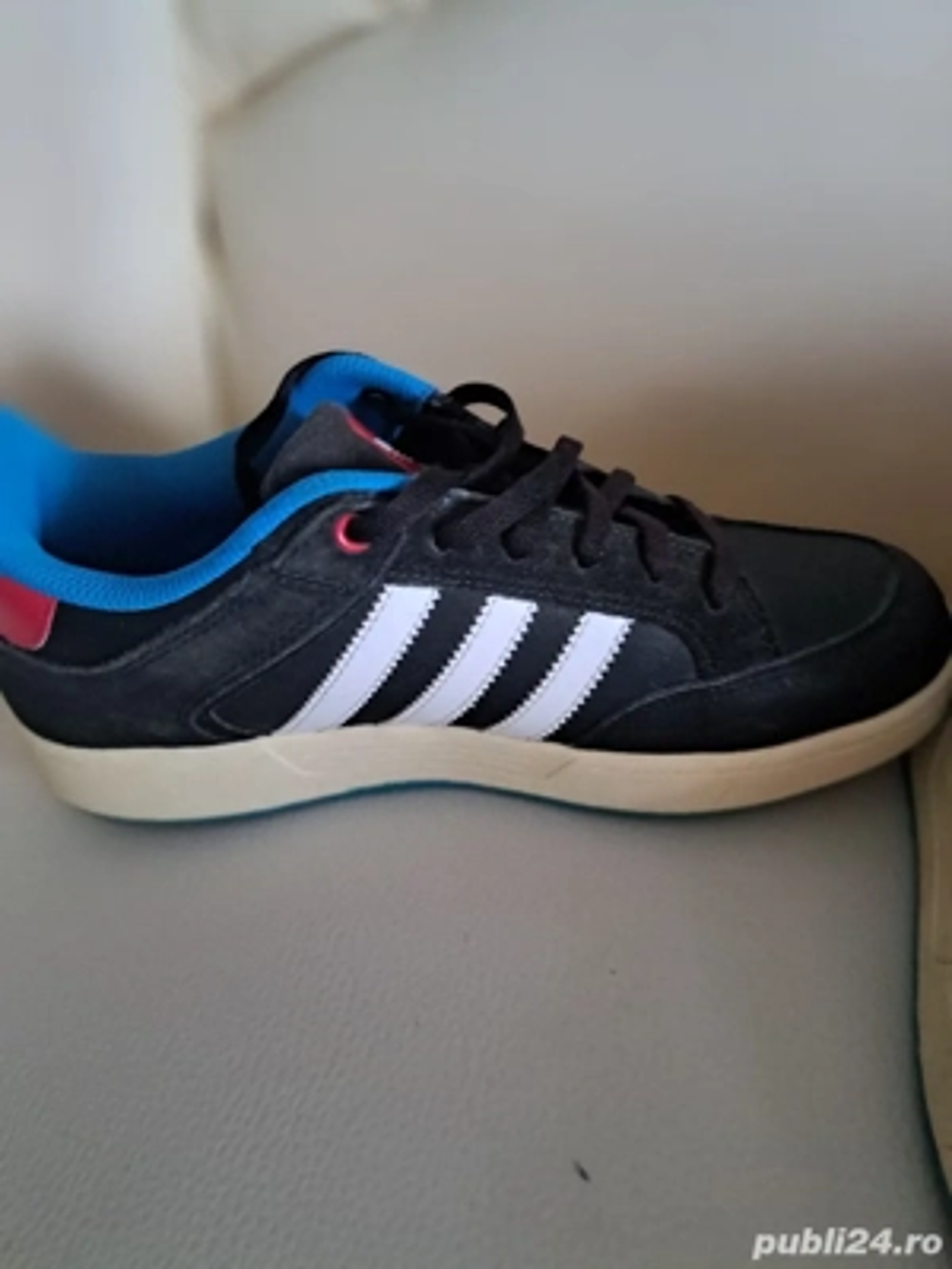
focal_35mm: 24
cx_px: 476
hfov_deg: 56.8
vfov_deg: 71.6
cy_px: 634
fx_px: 880
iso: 500
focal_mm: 5.23
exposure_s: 1/25
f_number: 1.8
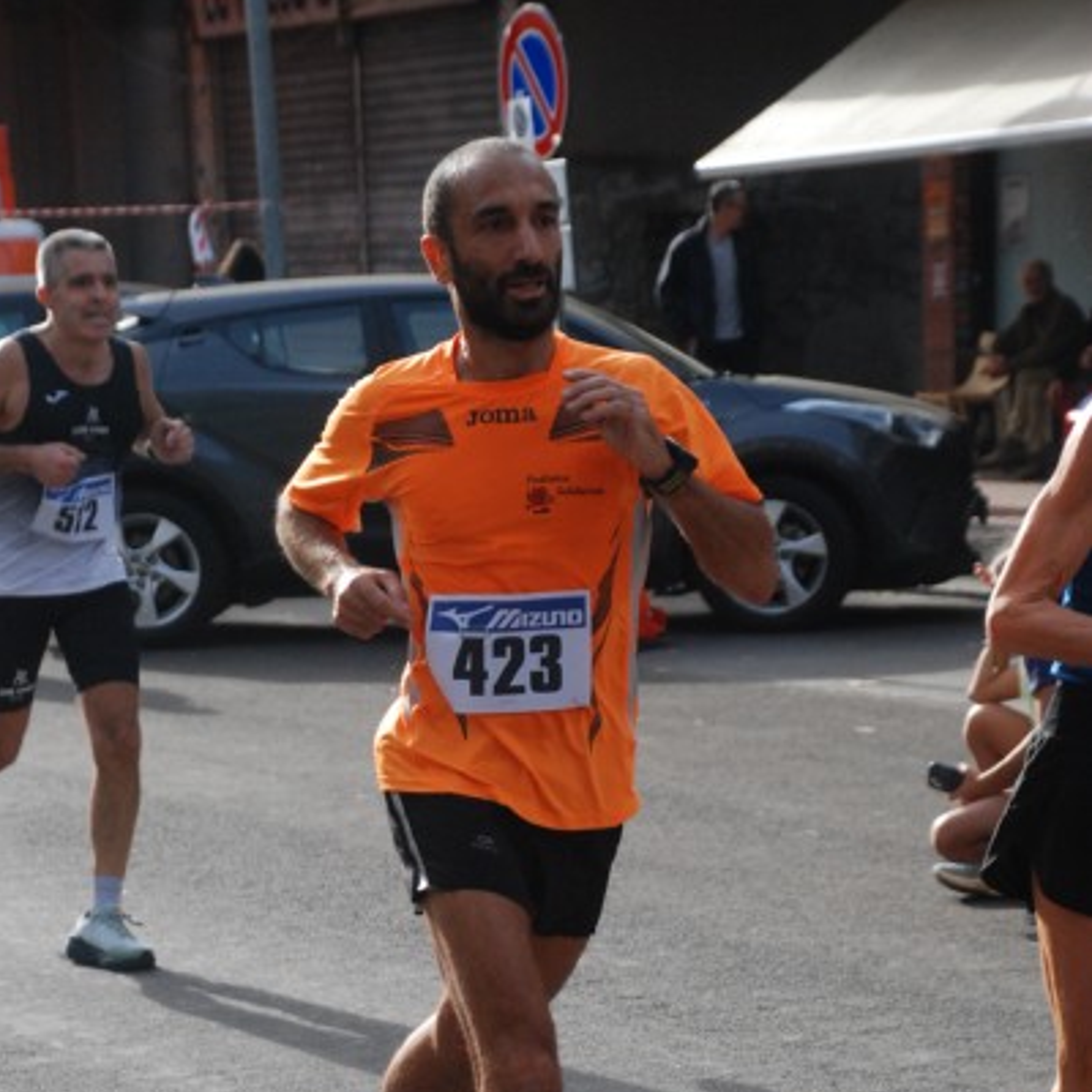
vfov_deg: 13.0
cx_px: 545
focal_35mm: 134
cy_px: 773
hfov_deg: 13.0
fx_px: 4783
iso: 1000
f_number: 5.6
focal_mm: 70
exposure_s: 1/1250
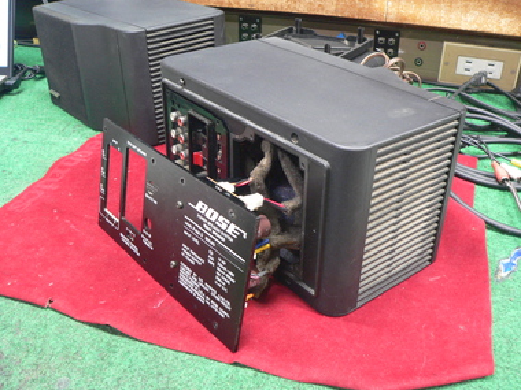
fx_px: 542
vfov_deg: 39.7
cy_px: 195
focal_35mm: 36
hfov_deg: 51.4
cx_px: 260
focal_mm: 6
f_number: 2.8
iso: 200
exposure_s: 1/5
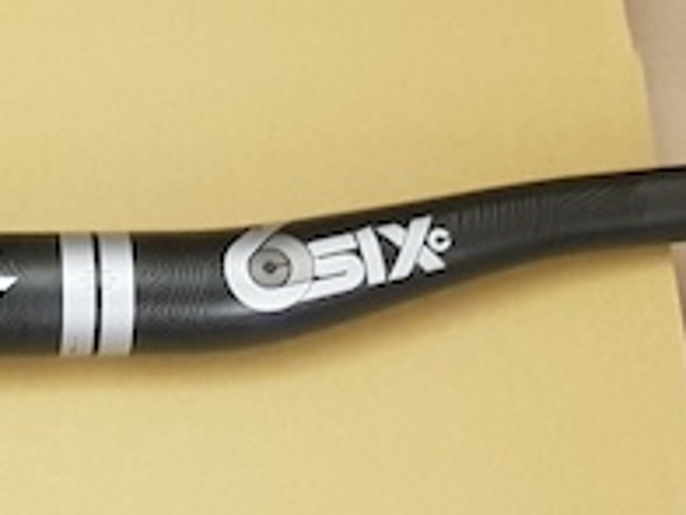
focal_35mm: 106
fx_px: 2101
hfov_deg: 17.9
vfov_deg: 13.9
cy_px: 151
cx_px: -52
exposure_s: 1/13
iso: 250
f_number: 1.7
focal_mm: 4.2
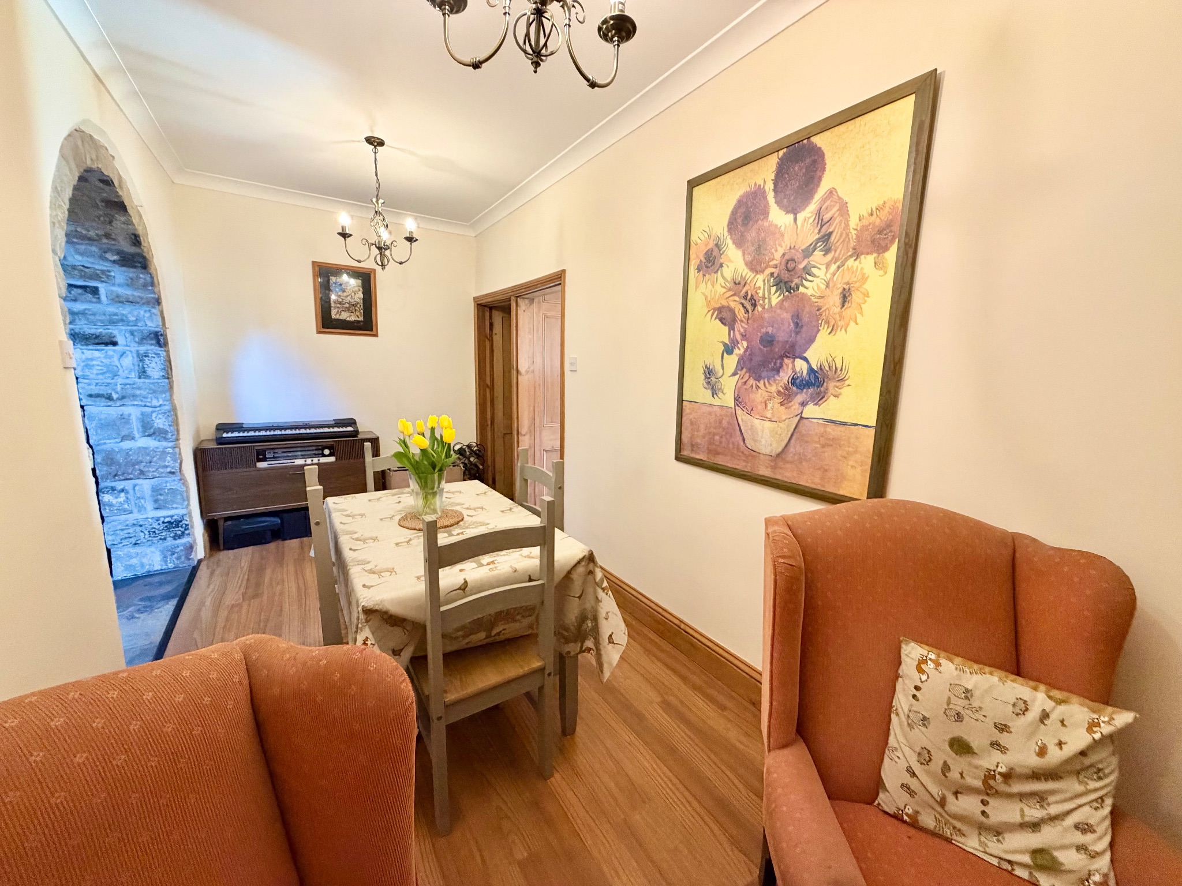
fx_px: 478
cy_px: 443
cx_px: 591
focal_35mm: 14
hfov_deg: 102.1
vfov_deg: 85.7
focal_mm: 2.22
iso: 400
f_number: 2.2
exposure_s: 1/50
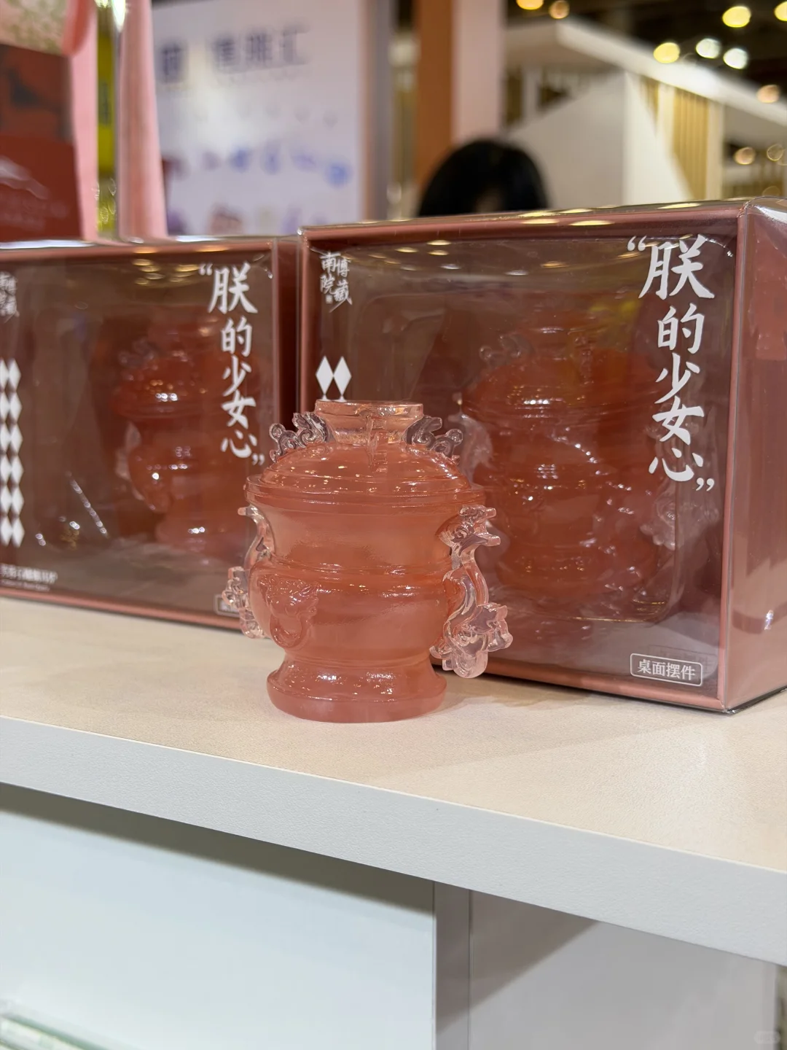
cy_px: 525
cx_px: 394
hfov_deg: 30.3
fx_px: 1455
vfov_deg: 39.7
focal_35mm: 48
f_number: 1.78
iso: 50
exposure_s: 1/121
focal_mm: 6.76
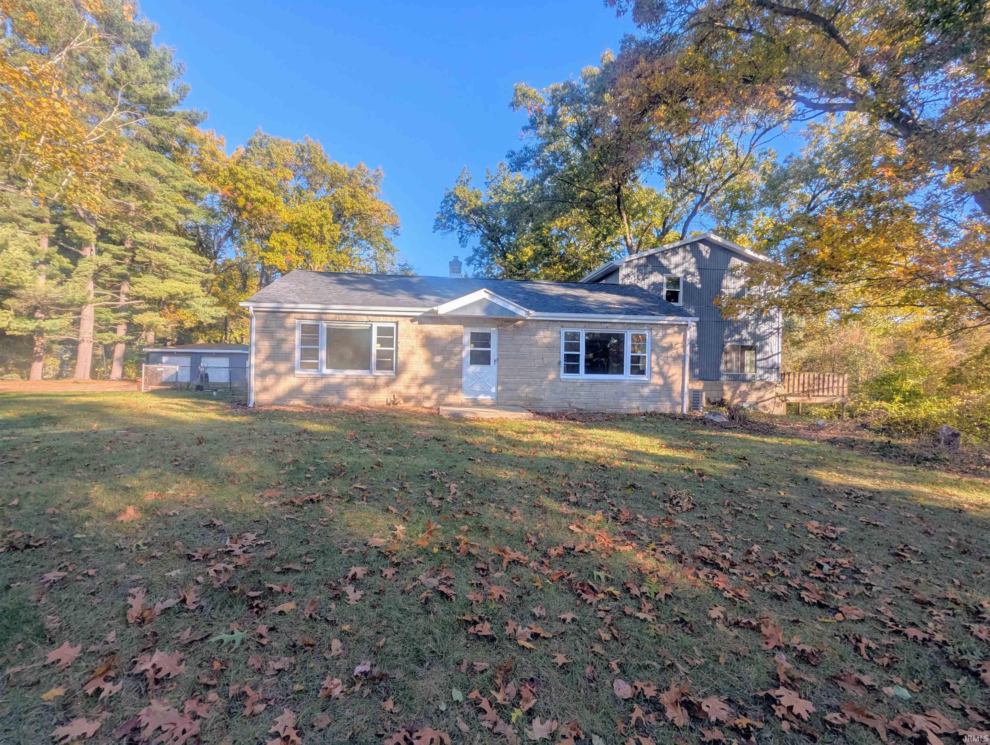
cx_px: 495
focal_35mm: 16
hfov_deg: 94.4
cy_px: 372
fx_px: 458
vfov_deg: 78.2
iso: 53
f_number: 2.2
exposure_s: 1/1000
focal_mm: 2.35
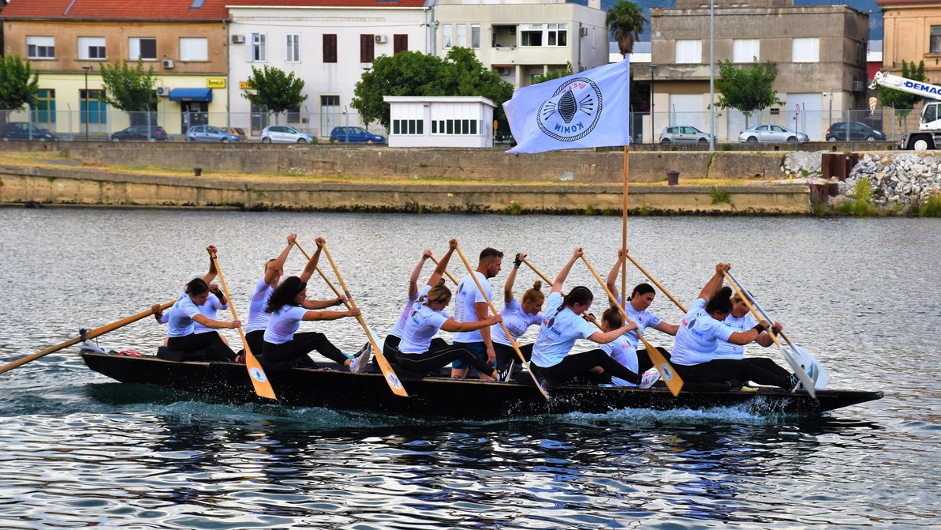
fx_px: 2445
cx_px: 470
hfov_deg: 21.8
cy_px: 245
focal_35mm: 98
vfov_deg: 12.4
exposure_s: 1/250
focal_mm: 62
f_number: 8
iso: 280
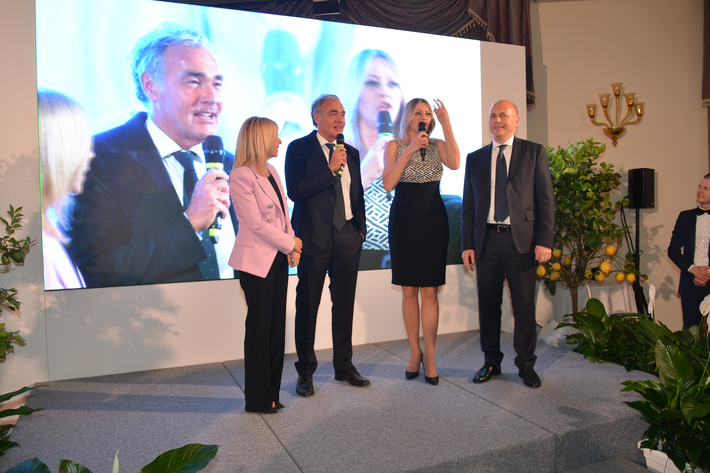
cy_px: 236
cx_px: 355
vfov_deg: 46.4
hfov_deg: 65.5
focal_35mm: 28
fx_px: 552
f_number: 4.5
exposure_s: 1/60
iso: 800
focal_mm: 28
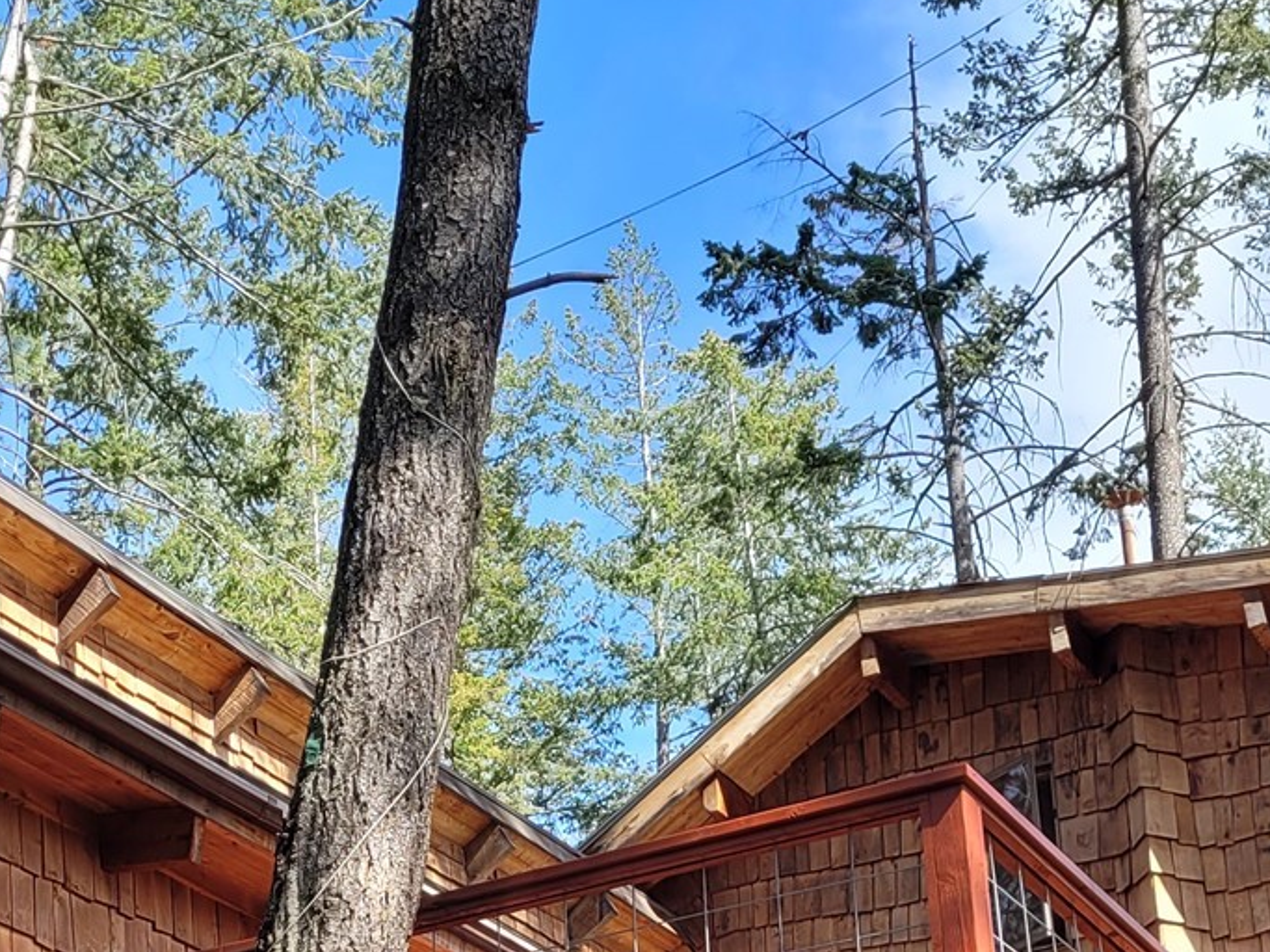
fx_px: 2861
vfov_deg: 18.1
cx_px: 513
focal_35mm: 78
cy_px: 1073
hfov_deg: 25.0
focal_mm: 5.4
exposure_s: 1/659
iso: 40
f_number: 1.8
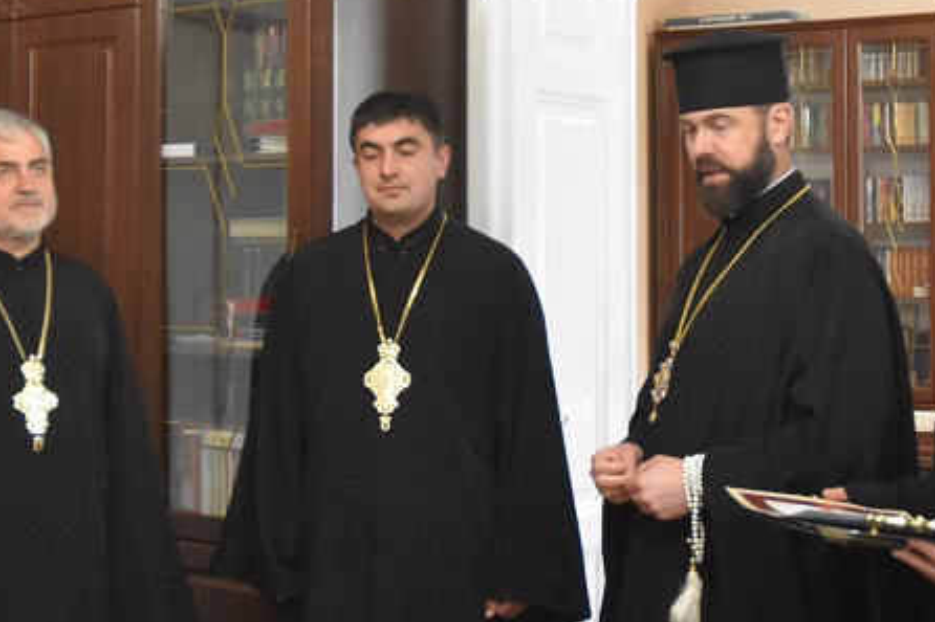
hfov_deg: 32.3
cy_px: 231
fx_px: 1610
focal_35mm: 62
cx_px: 545
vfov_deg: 21.8
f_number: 3.5
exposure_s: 1/125
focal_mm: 18
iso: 3600
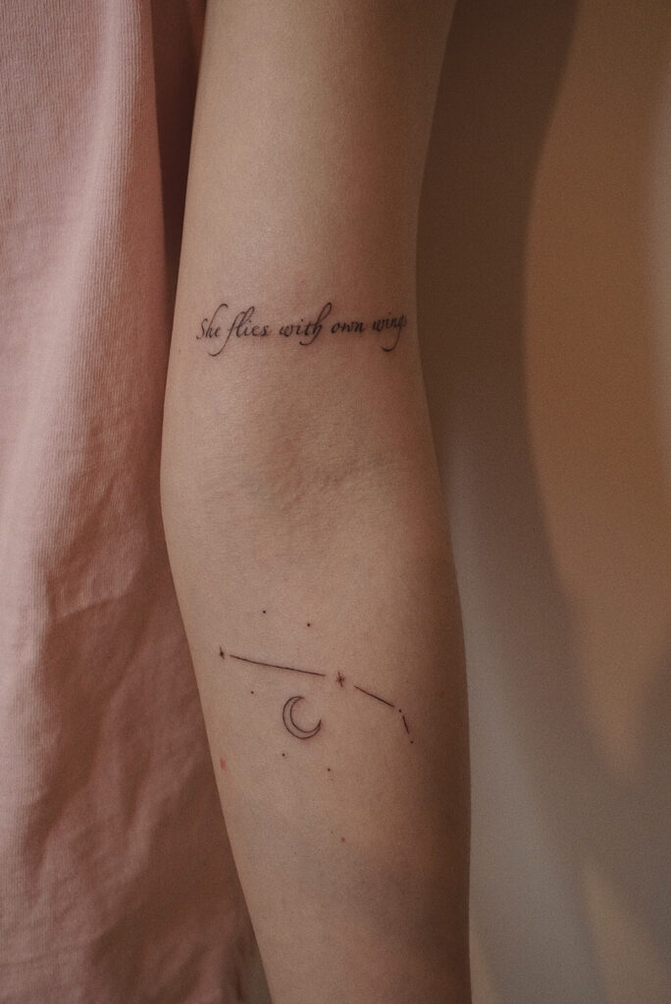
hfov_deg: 30.9
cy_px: 502
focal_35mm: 44
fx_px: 1214
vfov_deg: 44.9
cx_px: 336
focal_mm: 29
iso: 1600
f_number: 5
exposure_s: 1/80
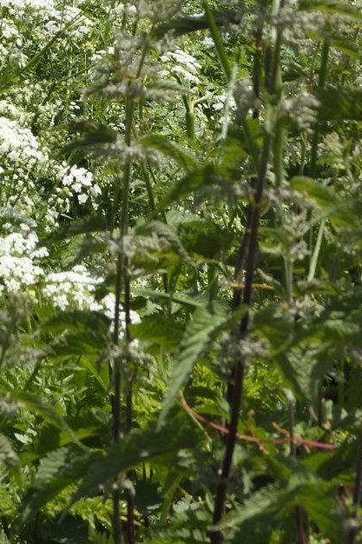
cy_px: -475
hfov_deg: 6.4
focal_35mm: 211
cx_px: -127
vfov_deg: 9.3
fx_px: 3184
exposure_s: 1/160
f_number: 18
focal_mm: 55
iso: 200
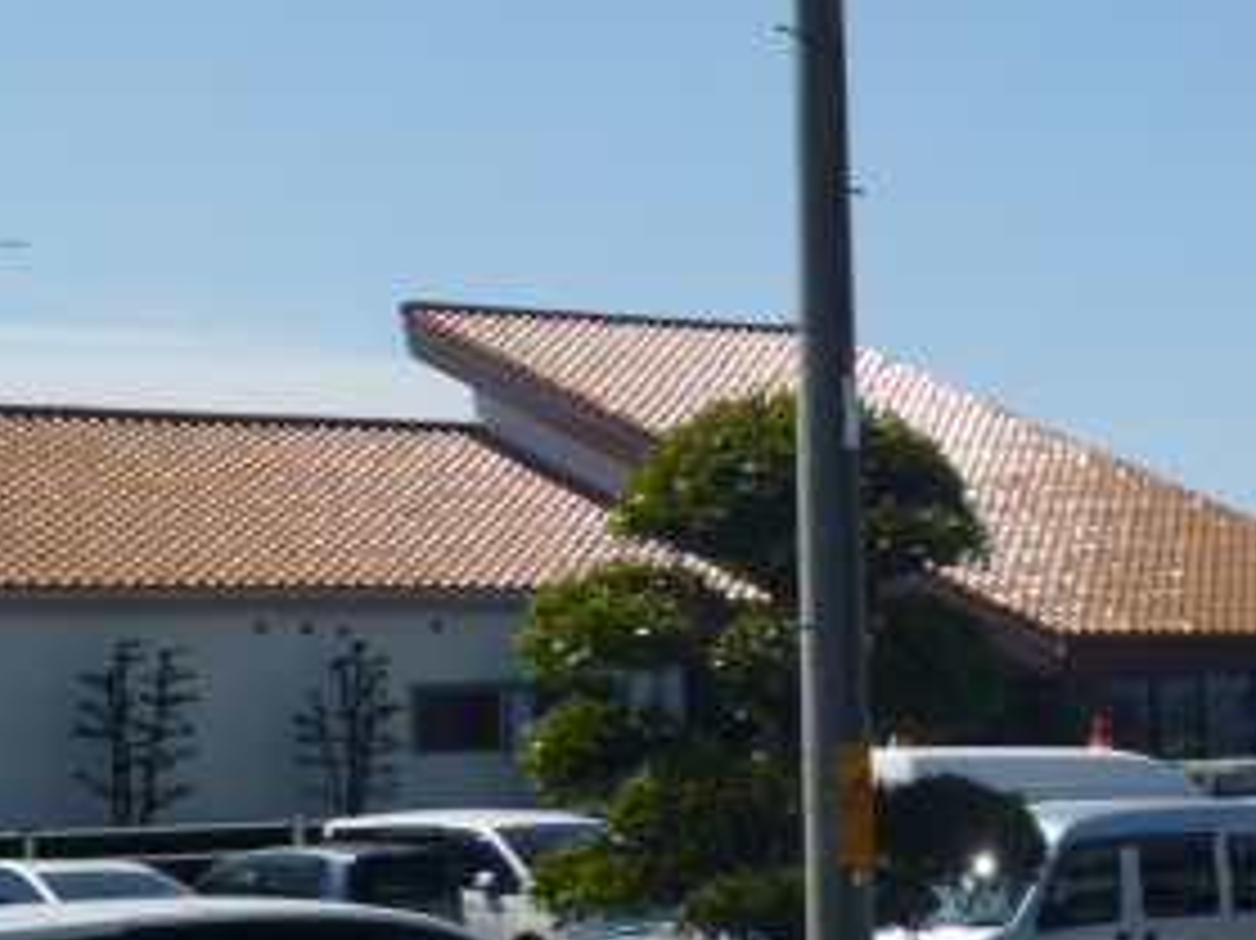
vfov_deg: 13.4
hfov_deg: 17.3
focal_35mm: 110
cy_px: 562
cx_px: 1400
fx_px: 3990
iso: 100
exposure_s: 1/160
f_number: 11
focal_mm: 8.6
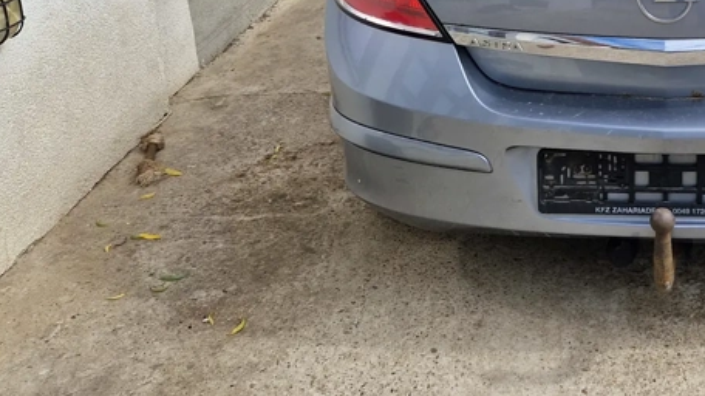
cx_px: 618
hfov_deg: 35.9
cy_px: -11
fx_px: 1028
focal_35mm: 55
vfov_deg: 21.0
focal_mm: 5.4
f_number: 1.8
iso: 50
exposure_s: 1/1640
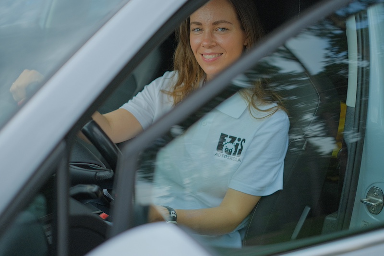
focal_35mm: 53
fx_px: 565
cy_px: 128
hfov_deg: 37.5
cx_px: 192
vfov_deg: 25.5
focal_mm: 35
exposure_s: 1/8500
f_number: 1.4
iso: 640
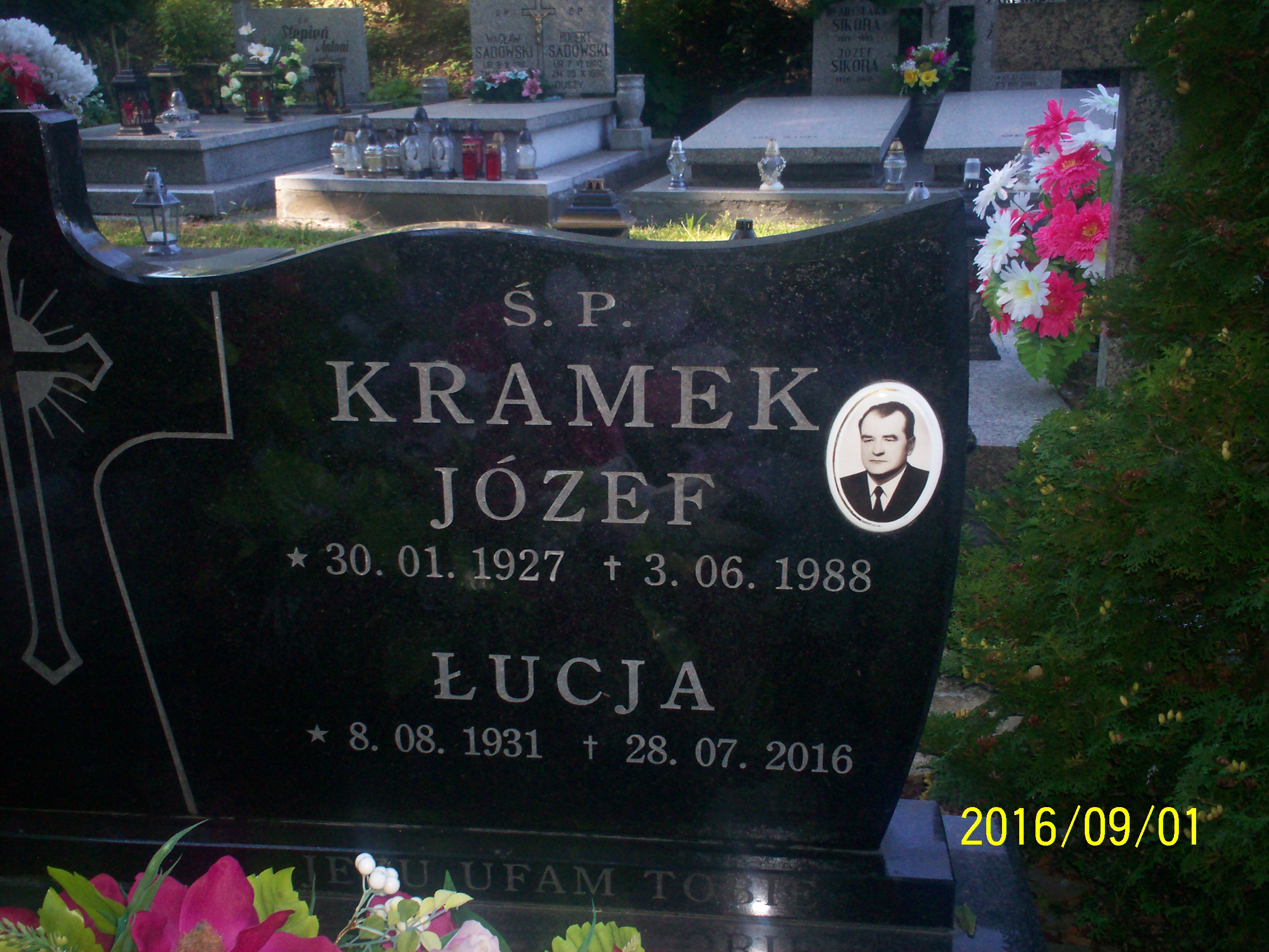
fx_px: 1320
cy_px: 476
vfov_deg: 39.7
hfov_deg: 51.4
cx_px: 634
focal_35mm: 36
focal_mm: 6
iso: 140
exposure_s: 1/60
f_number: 4.5
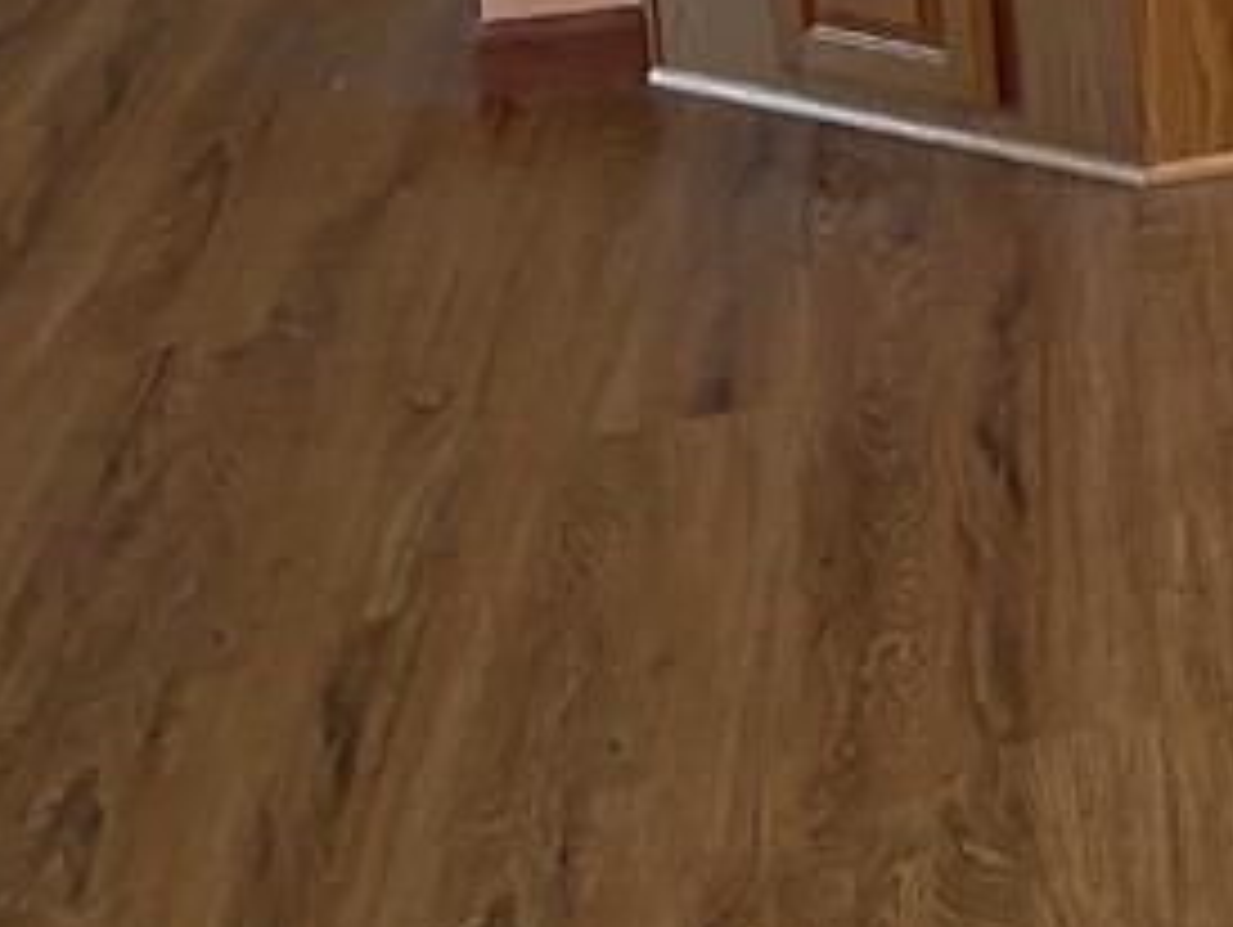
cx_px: 2259
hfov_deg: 16.6
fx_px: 3458
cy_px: -738
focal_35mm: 97
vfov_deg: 13.7
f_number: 1.8
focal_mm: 4.25
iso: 100
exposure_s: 1/60
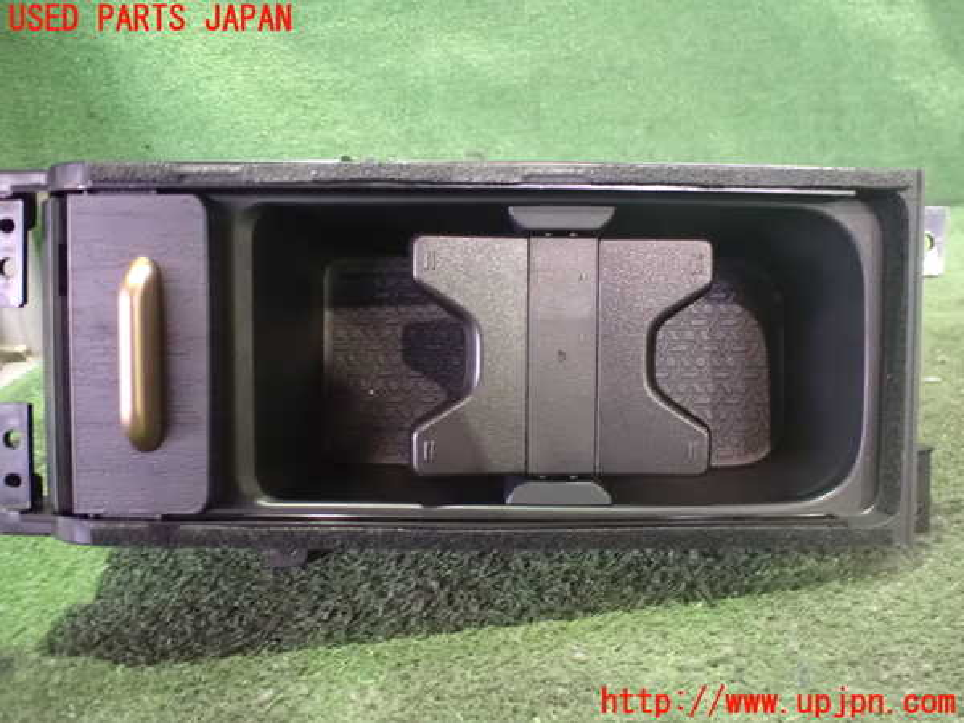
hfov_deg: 60.0
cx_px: 482
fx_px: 835
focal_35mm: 30
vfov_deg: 46.8
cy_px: 362
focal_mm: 5.4
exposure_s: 1/20
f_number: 2.3
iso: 1600
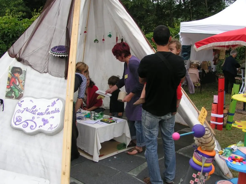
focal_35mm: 38
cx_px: 123
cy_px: 92
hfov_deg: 49.0
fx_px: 270
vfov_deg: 37.7
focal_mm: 5.8
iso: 50
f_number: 5.6
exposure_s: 1/200
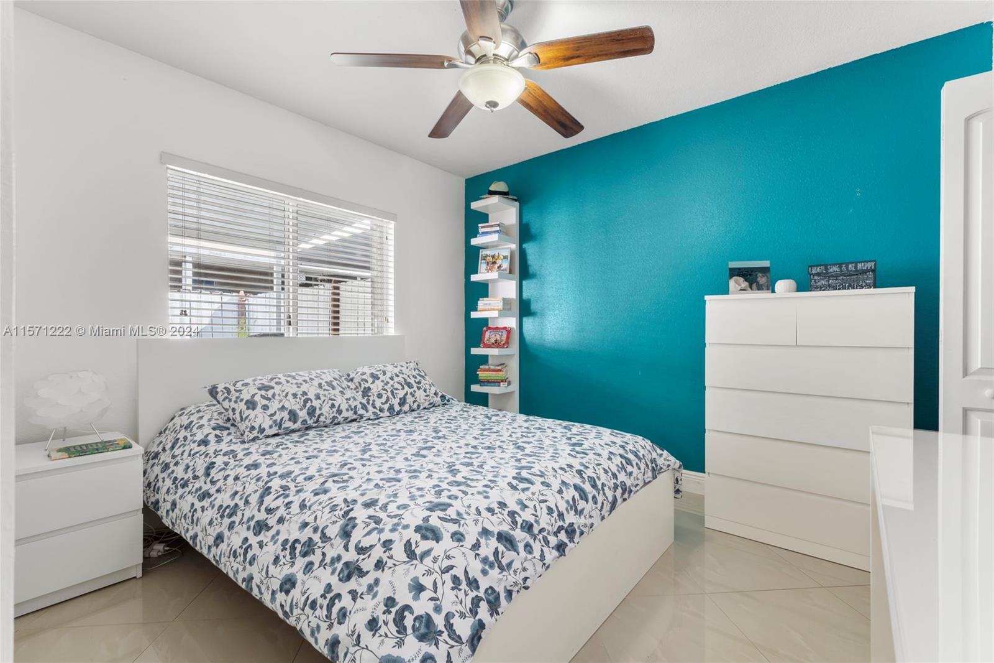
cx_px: 497
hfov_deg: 96.7
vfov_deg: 73.7
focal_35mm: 16
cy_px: 332
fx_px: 442
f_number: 9
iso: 250
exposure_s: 1/2
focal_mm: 16
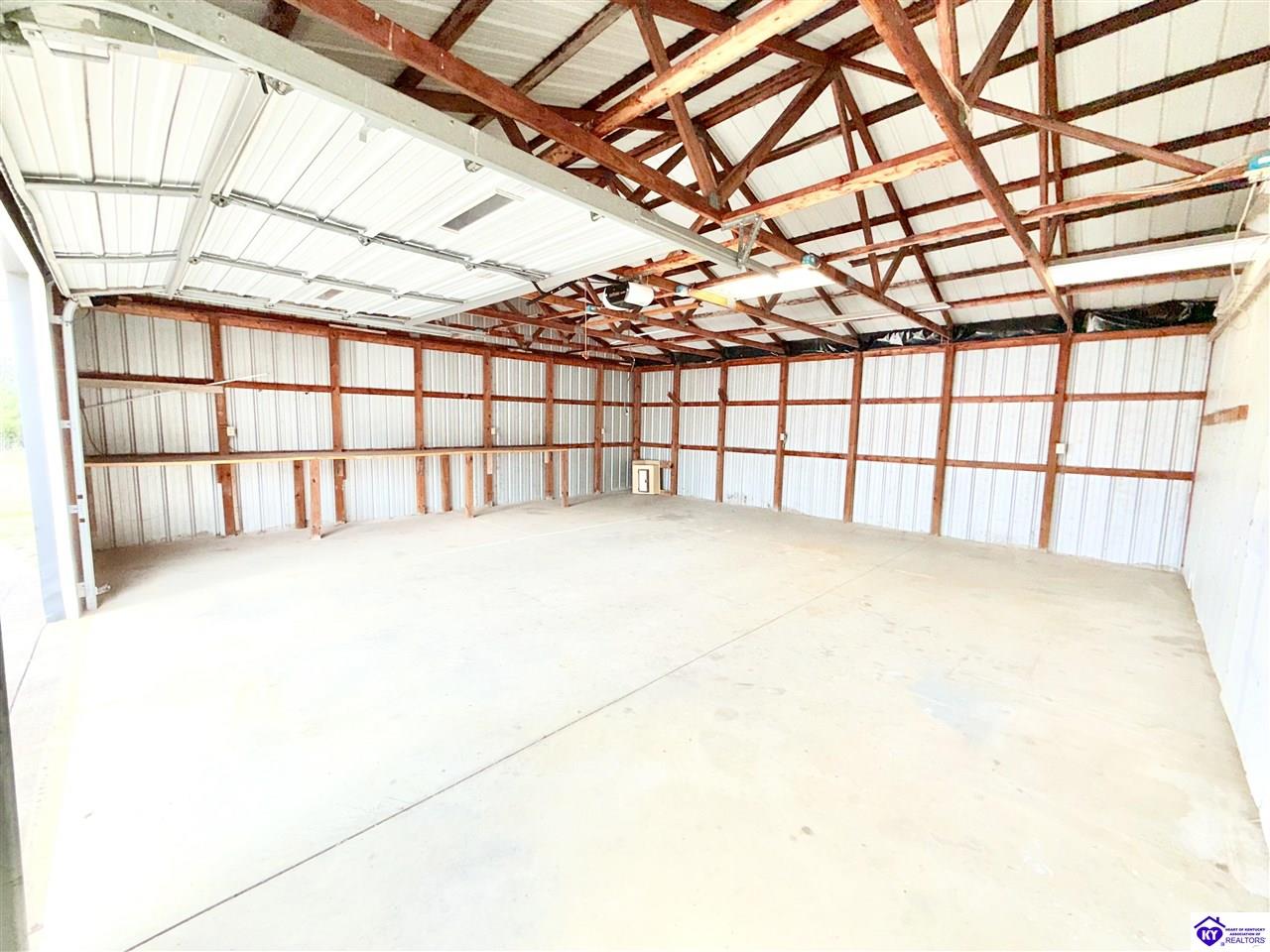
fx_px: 514
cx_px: 635
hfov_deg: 102.1
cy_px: 476
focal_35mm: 14
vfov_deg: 85.7
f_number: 2.2
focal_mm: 2.22
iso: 16
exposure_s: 1/139
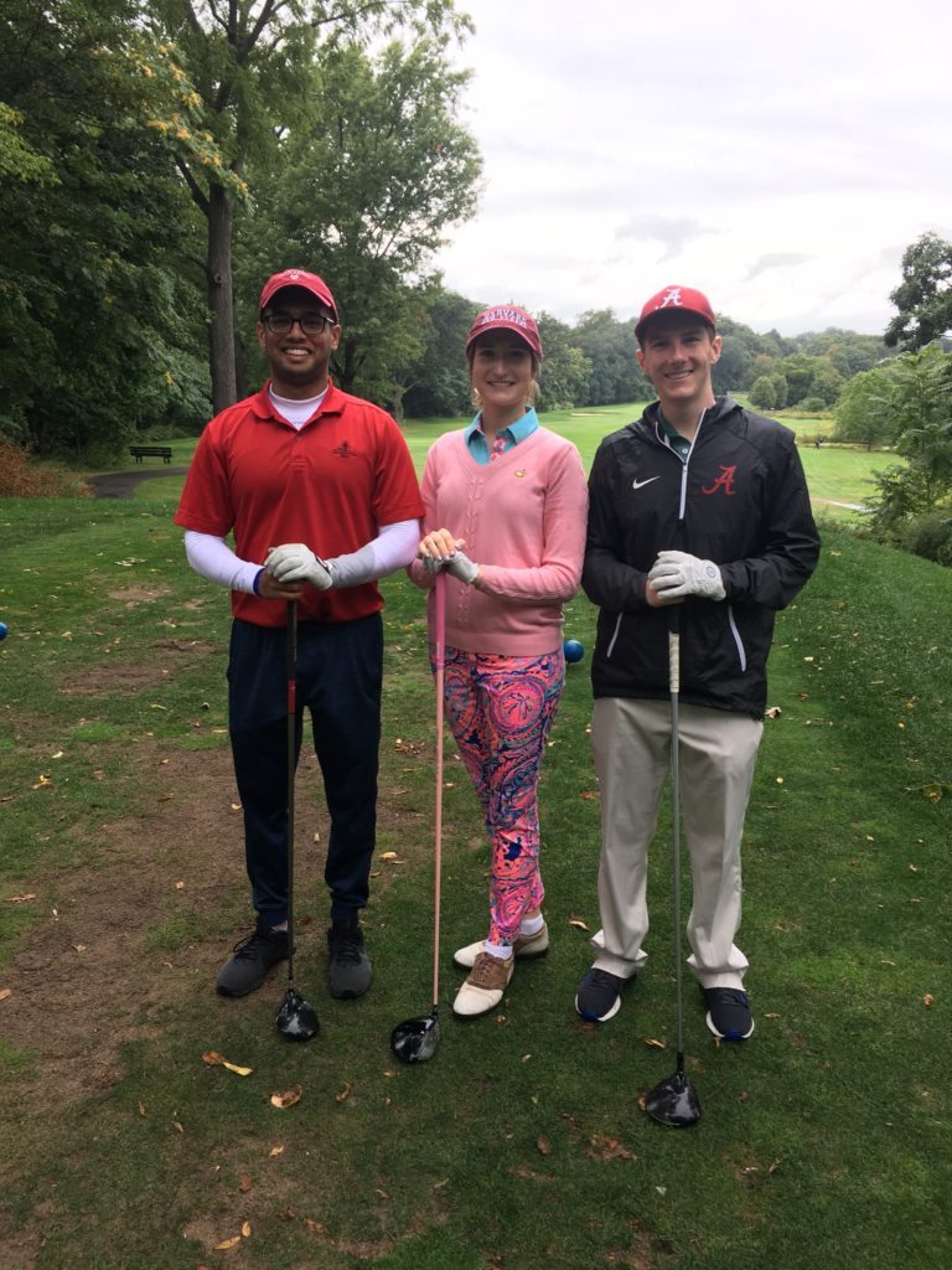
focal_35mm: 29
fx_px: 1063
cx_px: 476
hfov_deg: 48.2
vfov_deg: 61.7
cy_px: 635
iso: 25
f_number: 2.2
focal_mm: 4.15
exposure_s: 1/120
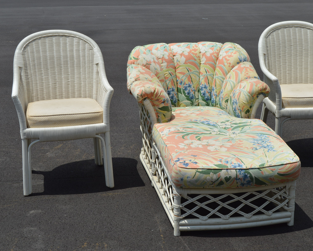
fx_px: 602
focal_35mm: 65
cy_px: 125
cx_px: 189
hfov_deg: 29.1
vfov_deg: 23.5
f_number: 13
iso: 100
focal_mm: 38
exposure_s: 1/200
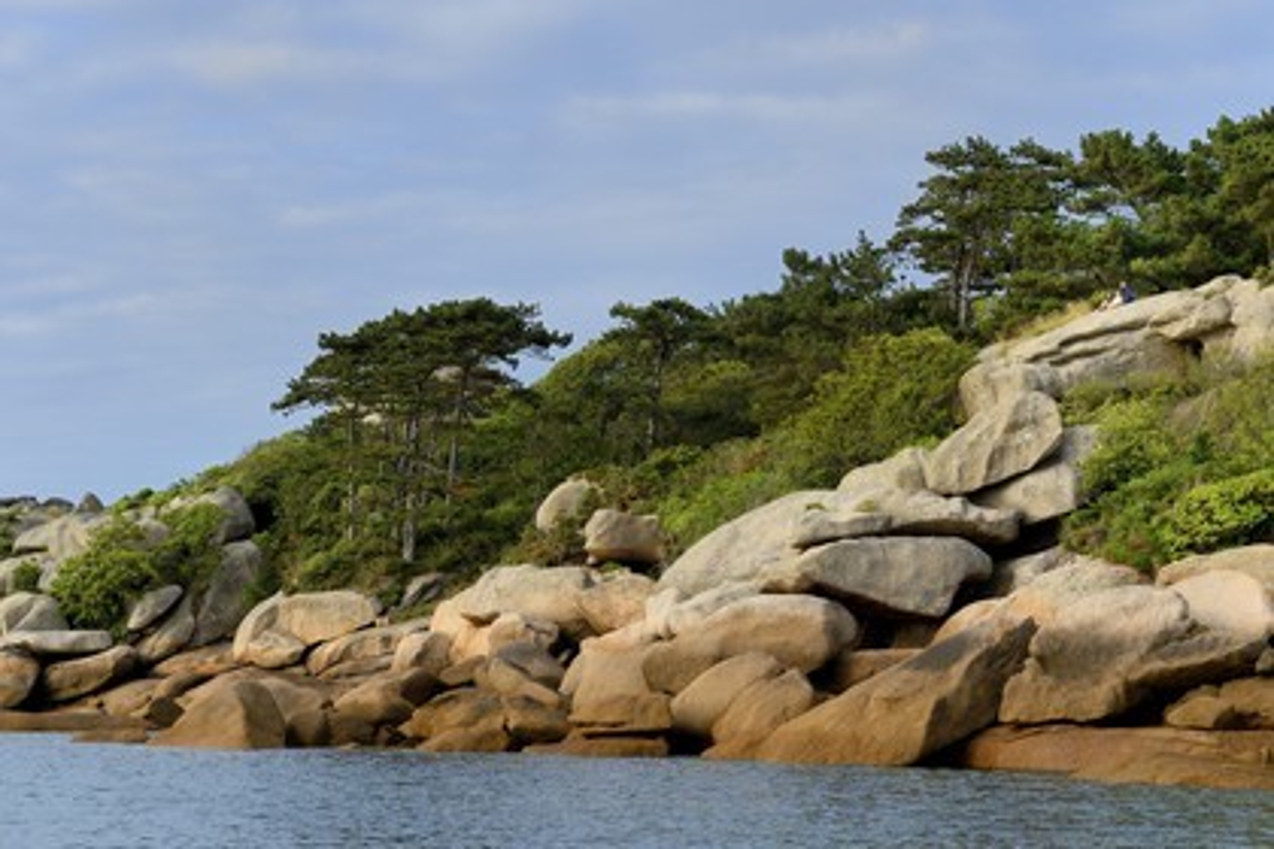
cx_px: 637
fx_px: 2477
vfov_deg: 19.5
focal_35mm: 70
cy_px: 424
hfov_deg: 28.8
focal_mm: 70
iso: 400
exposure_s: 1/500
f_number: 10
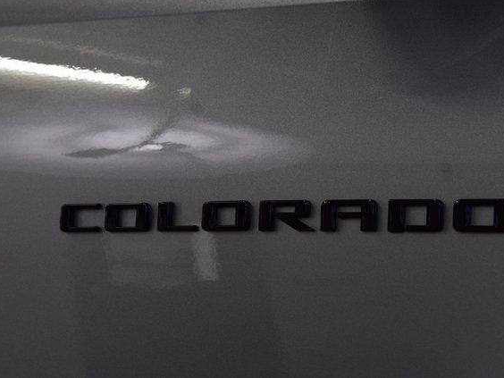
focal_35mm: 95
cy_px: 188
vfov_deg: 15.6
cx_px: 266
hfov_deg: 20.6
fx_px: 1383
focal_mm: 58
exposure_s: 1/30
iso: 400
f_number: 7.1
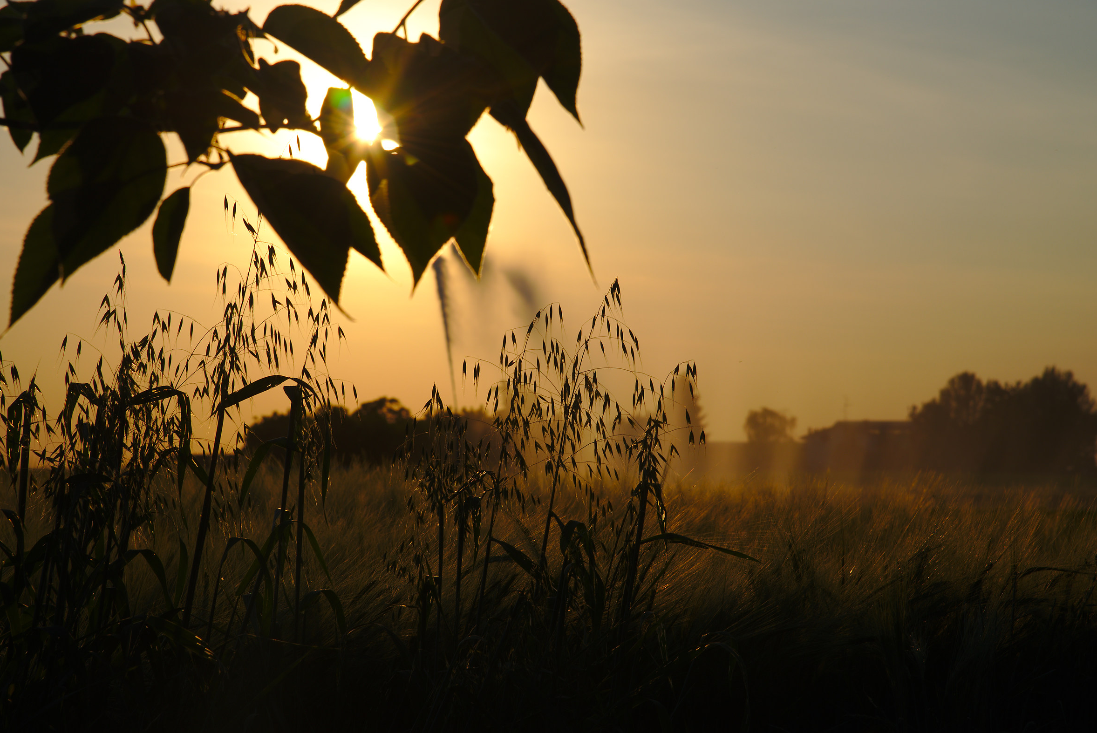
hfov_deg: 19.1
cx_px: 557
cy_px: 371
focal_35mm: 107
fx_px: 3263
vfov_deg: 12.8
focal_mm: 105
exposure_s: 1/160
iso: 100
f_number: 13
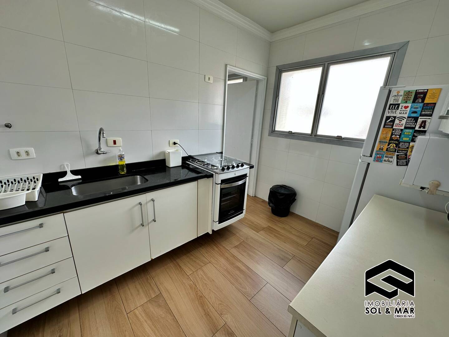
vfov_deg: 85.7
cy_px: 168
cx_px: 224
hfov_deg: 102.1
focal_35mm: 14
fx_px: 182
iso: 50
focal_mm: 2.22
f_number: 2.2
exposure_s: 1/120
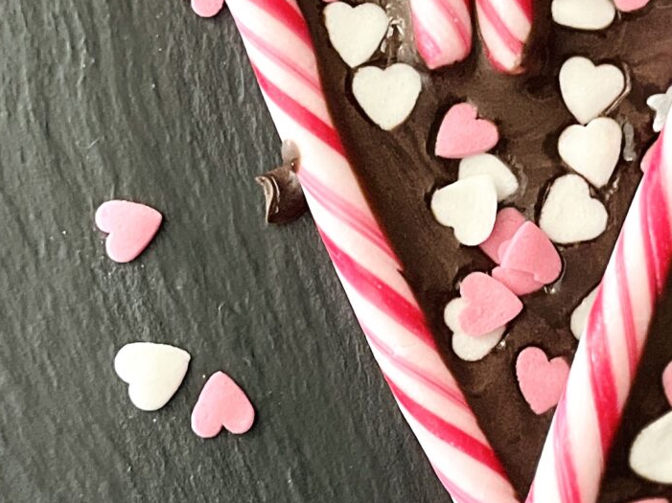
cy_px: 217
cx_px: 479
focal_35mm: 95
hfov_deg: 20.5
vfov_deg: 15.5
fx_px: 1843
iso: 800
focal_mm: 5.1
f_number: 1.6
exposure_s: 1/30
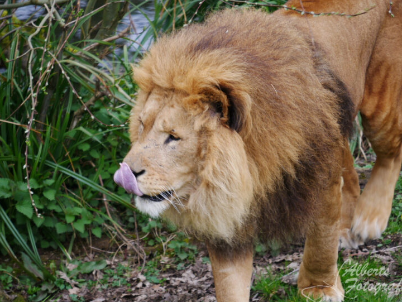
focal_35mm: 512
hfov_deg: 3.9
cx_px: 207
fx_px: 5950
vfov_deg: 2.9
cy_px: 160
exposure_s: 1/125
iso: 200
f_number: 5.3
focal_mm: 240
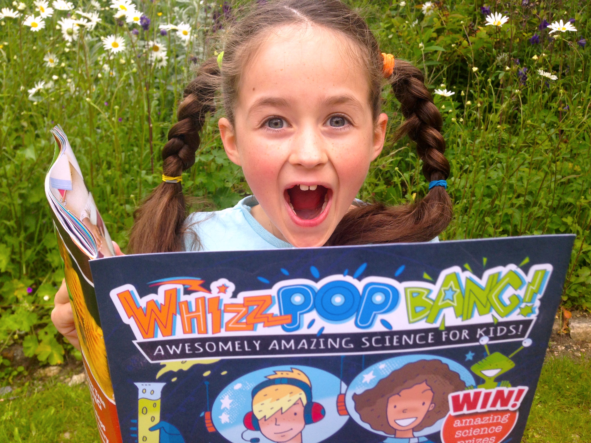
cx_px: 296
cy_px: 222
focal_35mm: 33
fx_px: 563
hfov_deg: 55.4
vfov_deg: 42.9
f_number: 2.4
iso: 50
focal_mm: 4.12
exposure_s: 1/120
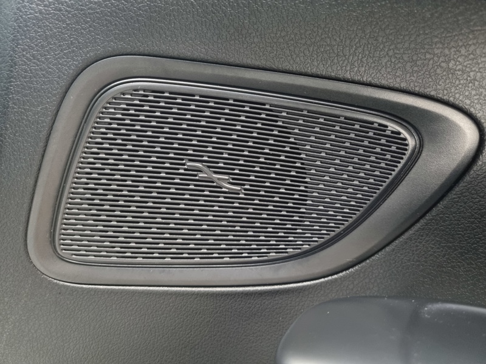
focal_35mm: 26
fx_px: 365
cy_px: 182
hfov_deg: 67.3
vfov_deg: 53.1
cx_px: 243
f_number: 1.8
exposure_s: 1/25
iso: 800
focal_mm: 5.4
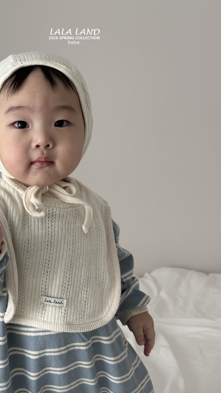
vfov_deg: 39.2
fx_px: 552
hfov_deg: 22.5
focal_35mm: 53
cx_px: 74
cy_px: 197
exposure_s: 1/121
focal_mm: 6.86
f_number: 1.78
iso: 80
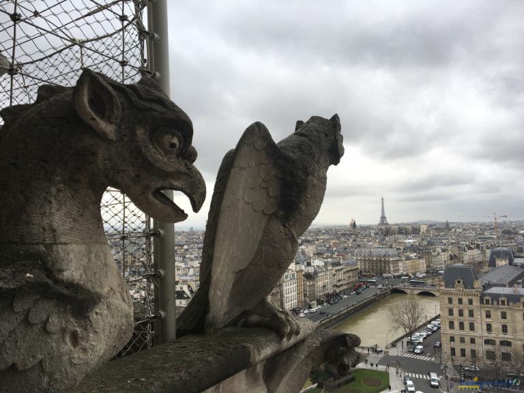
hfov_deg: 61.7
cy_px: 196
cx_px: 262
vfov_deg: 48.2
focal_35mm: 29
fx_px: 439
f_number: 2.2
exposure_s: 1/416
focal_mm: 4.15
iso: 25
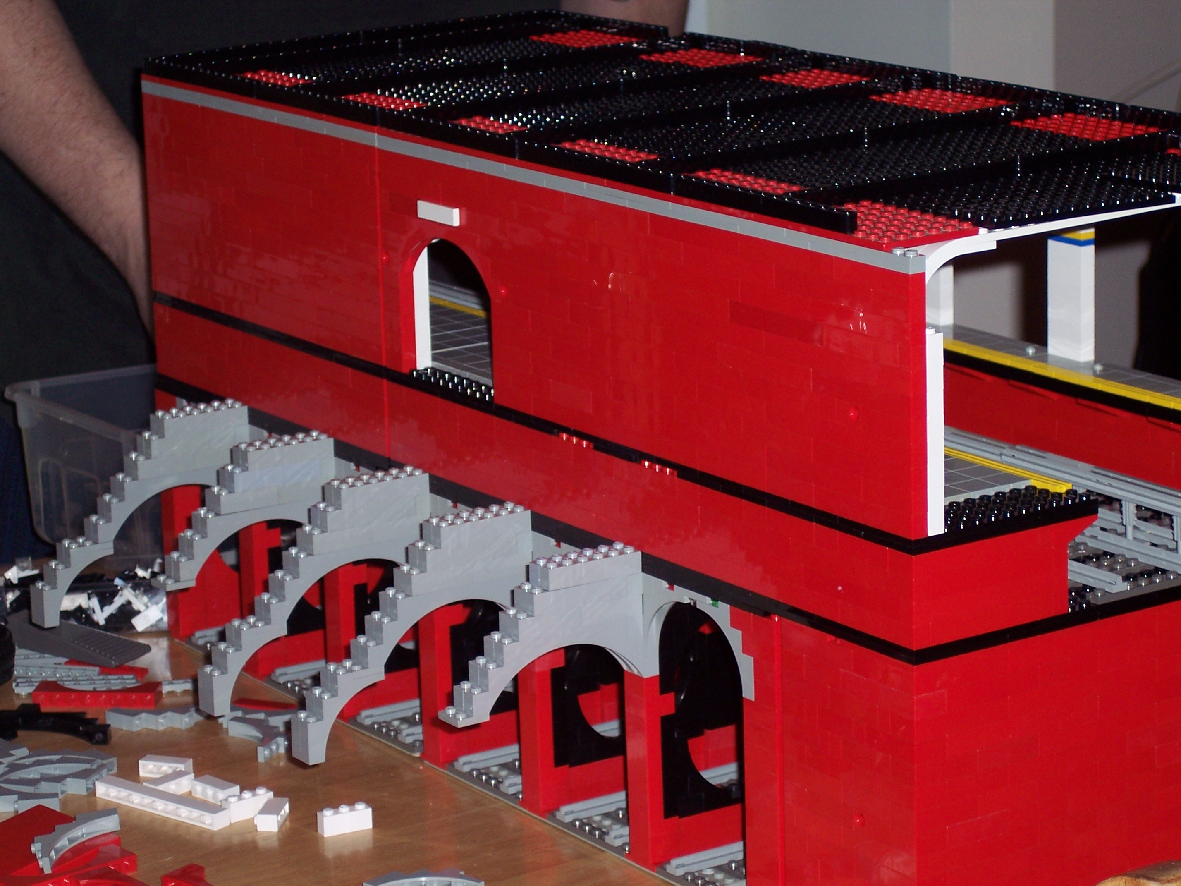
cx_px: 590
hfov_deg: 16.8
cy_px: 443
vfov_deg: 12.7
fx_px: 3992
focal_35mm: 117
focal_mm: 24
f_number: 4.8
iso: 100
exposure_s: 1/125
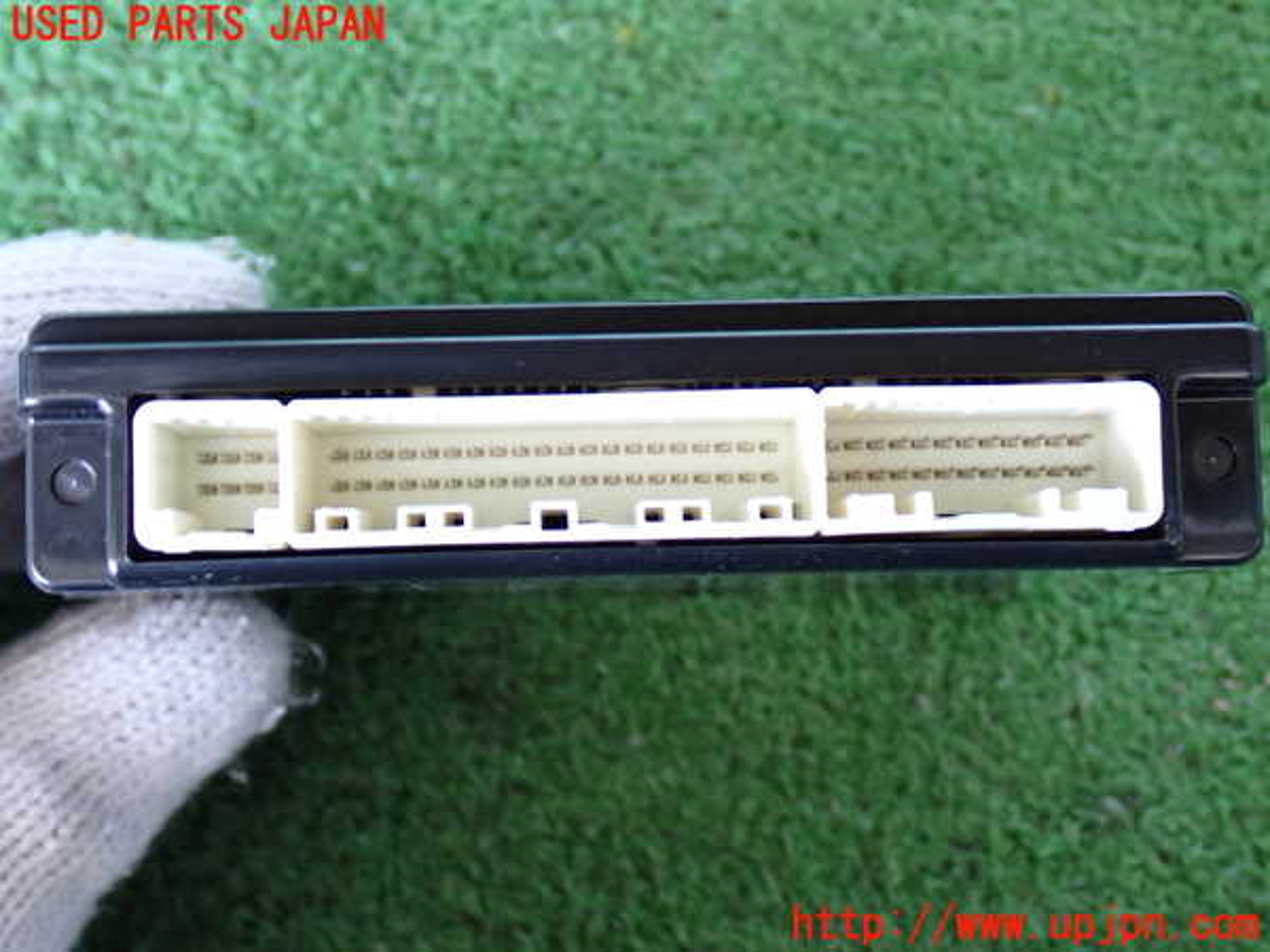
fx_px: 1834
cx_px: 635
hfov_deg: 38.2
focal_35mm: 50
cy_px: 476
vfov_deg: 29.1
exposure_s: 1/40
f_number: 3.2
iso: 800
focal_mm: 9.01
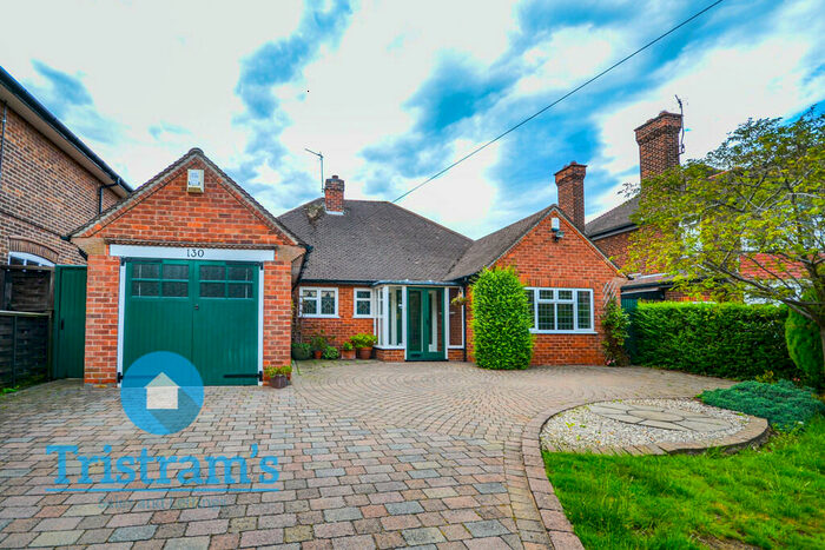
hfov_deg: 100.4
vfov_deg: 77.4
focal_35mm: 15
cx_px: 412
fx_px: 344
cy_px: 275
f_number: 6.3
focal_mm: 10
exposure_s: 1/160
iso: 100
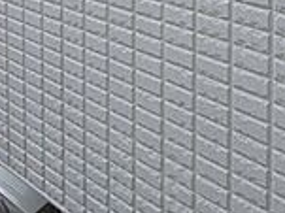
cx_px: 159
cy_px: -130
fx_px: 403
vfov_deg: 22.5
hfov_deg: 38.9
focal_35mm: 49
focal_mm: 8
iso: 100
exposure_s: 1/160
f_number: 6.3
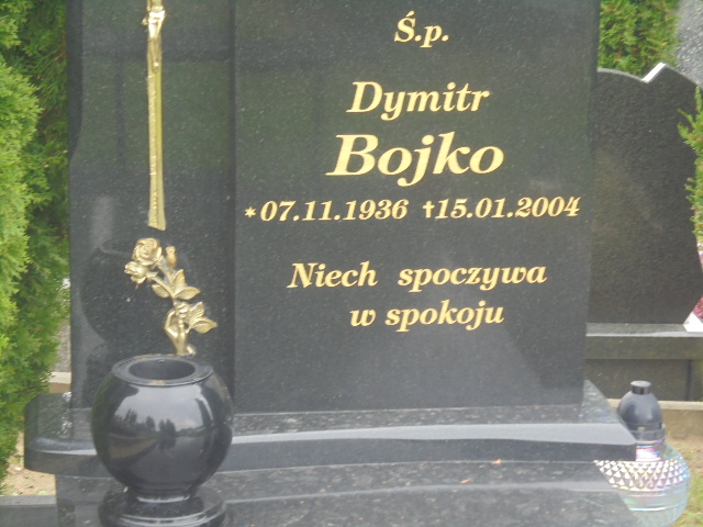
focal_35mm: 107
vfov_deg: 13.8
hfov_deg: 18.4
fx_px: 2173
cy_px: 264
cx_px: 352
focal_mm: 19.2
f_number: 5.1
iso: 160
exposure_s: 1/30
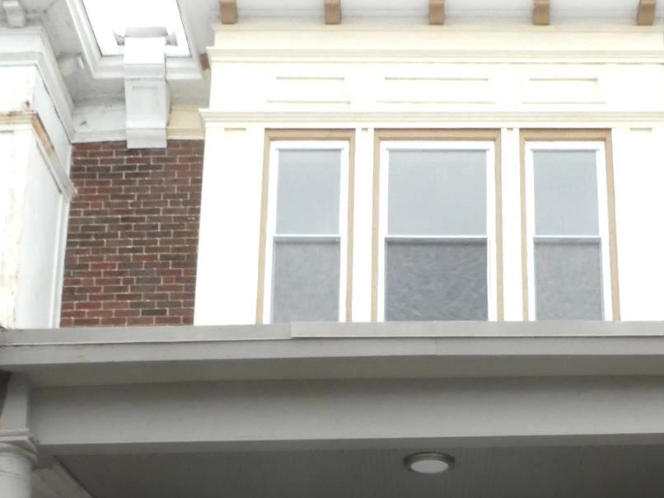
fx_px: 1170
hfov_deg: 31.6
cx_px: 395
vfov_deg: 22.0
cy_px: 616
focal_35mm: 61
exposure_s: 1/60
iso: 320
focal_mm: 4.3
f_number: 6.3
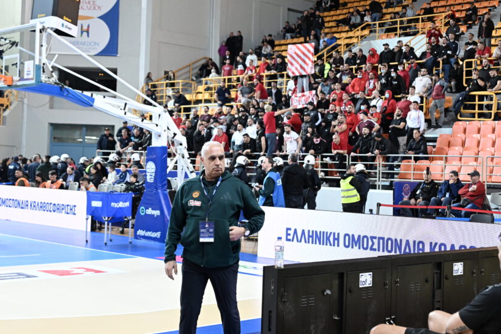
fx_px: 765
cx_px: 267
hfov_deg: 36.2
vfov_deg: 24.6
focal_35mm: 55
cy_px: 134
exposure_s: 1/320
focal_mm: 44
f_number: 4
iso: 4000
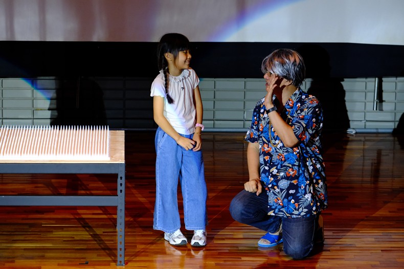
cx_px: 202
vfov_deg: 8.3
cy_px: 134
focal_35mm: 165
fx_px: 1852
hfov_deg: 12.5
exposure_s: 1/210
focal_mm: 110.3
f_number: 4.2
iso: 3200
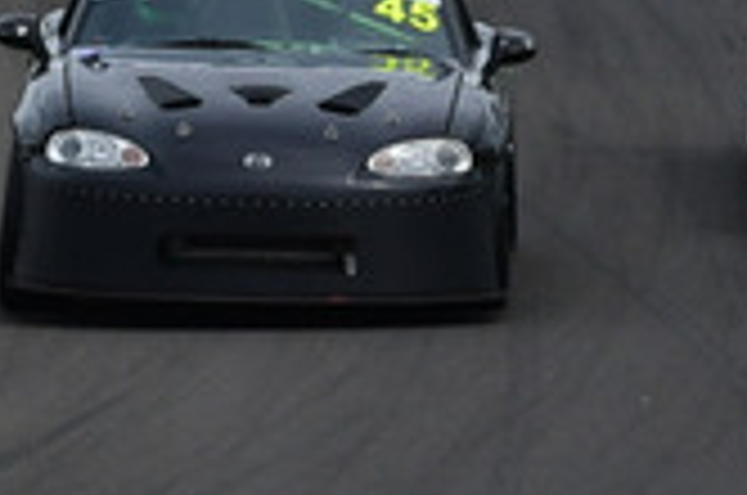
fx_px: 39038
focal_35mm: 1885
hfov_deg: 1.1
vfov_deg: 0.7
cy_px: -130
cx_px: 302
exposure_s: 1/640
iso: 400
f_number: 11
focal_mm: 260
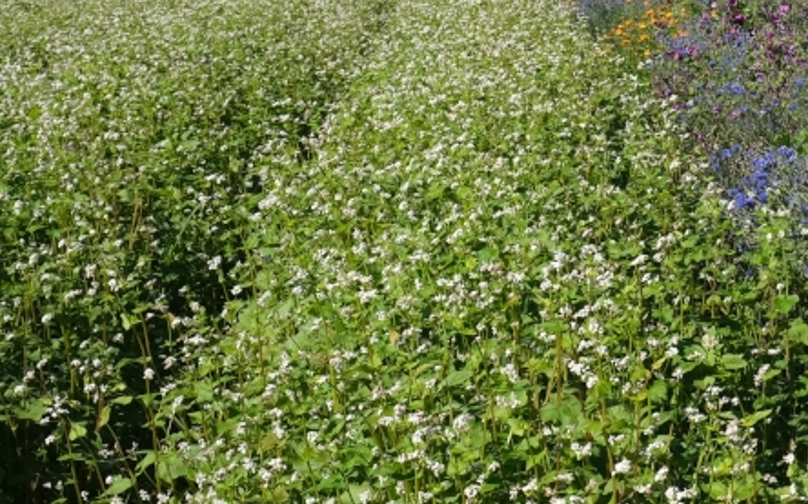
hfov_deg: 21.3
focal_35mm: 91
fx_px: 2003
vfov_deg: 14.2
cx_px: 946
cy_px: 67
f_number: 8
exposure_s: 1/250
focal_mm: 22.3
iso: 125
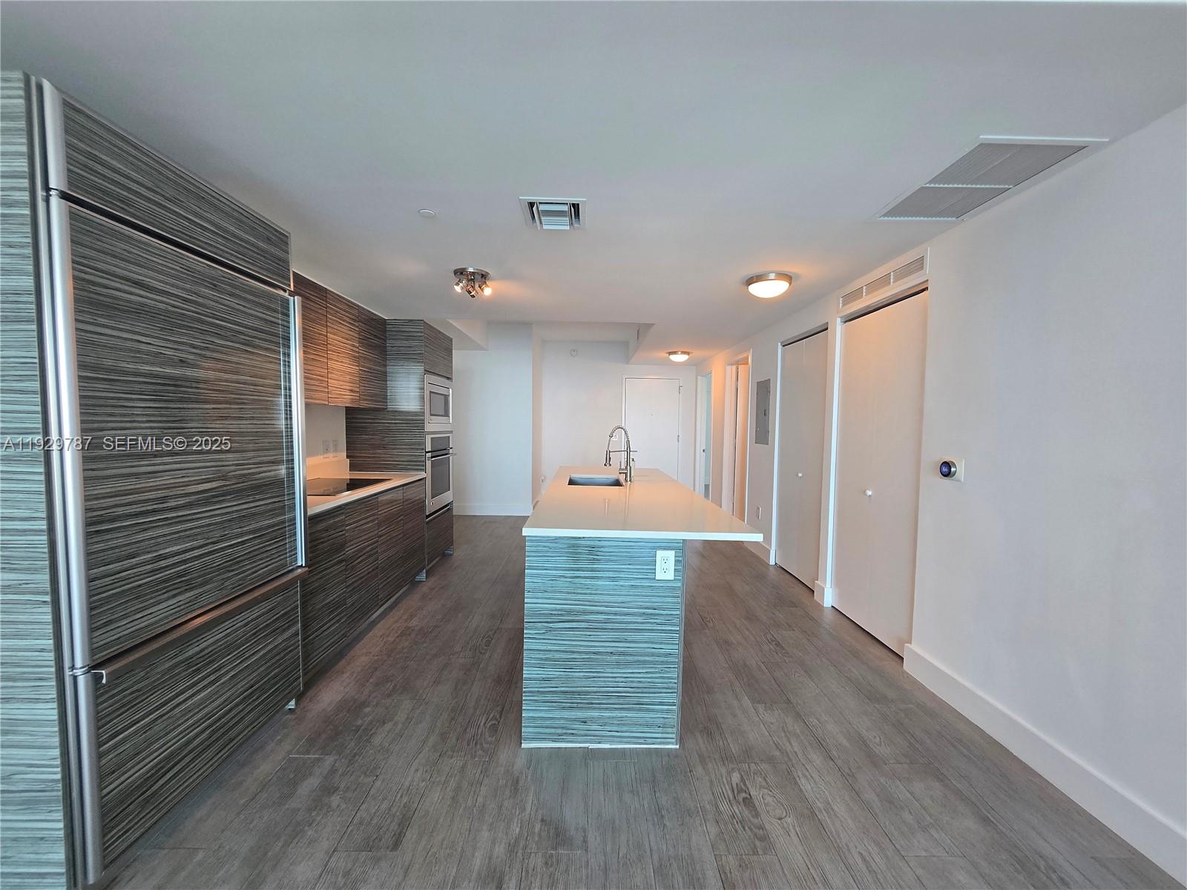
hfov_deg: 106.2
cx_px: 594
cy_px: 445
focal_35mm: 13
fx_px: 446
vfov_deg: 89.9
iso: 125
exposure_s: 1/60
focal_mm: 1.7
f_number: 2.2
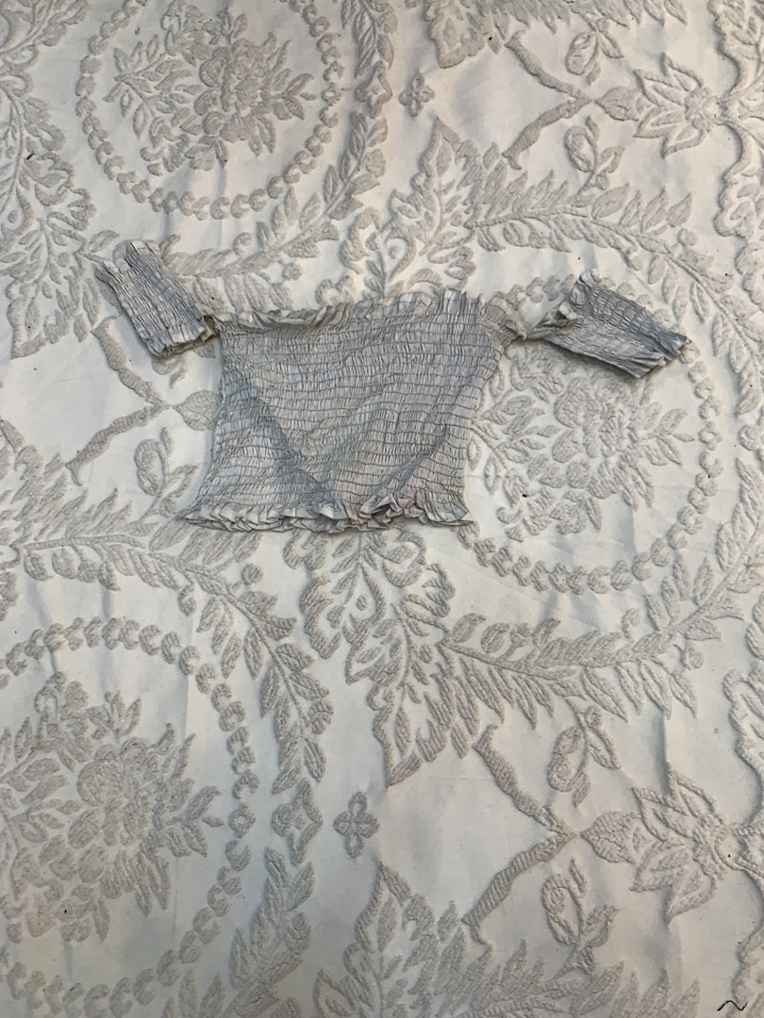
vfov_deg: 67.3
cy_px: 509
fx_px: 765
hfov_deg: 53.1
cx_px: 382
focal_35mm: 26
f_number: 1.8
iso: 25
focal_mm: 4.25
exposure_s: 1/120
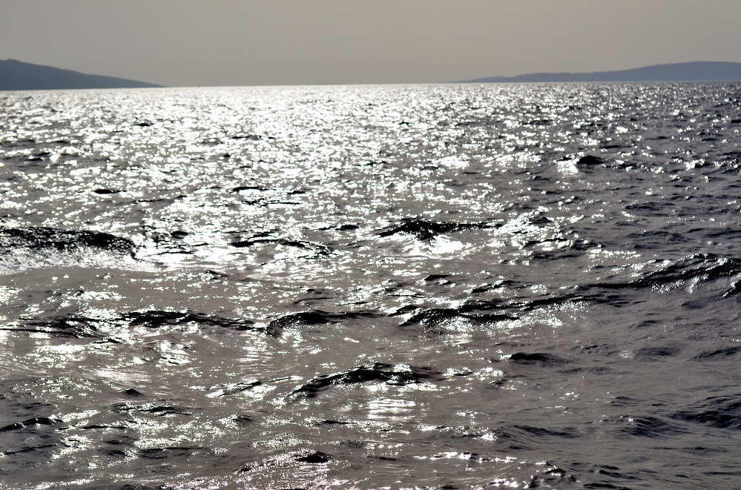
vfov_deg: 13.0
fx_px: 2156
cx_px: 370
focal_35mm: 105
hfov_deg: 19.5
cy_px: 245
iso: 450
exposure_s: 1/8000
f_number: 5.6
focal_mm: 70
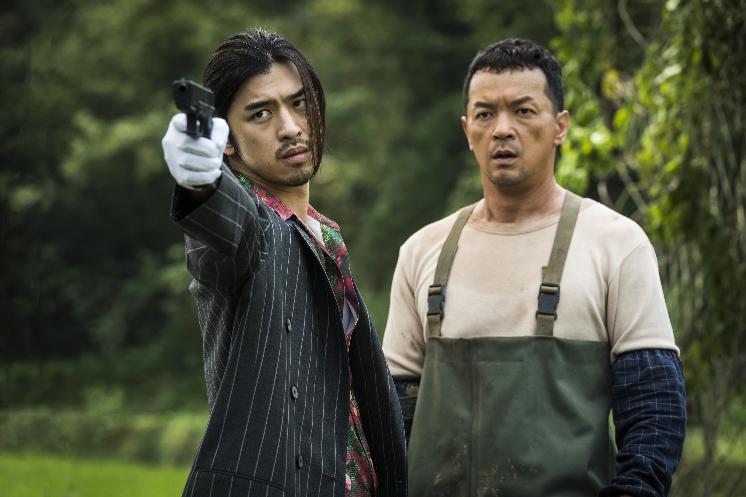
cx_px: 372
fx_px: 2715
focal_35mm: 131
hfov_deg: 15.6
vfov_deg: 10.5
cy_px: 248
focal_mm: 130
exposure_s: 1/800
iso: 400
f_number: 5
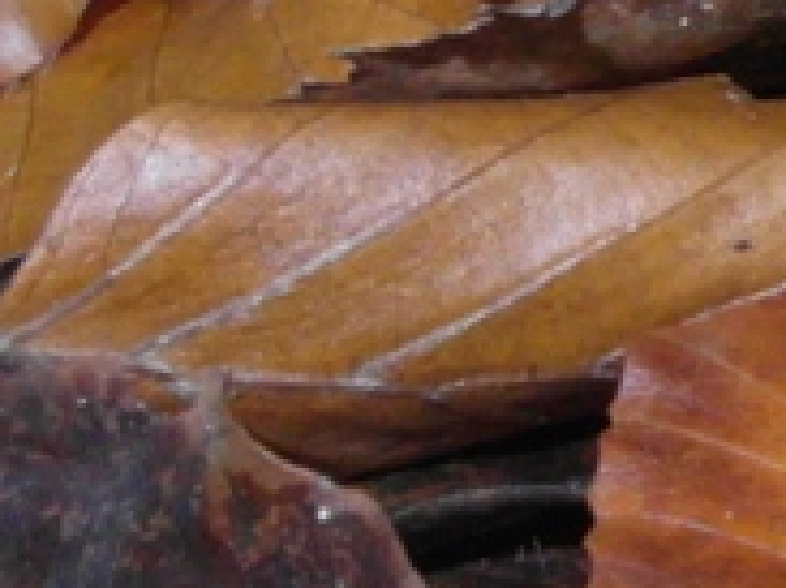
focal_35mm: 105
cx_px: 1220
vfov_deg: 13.9
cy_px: 13
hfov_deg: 16.8
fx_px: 2383
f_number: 6.7
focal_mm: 5.2
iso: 800
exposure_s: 1/30
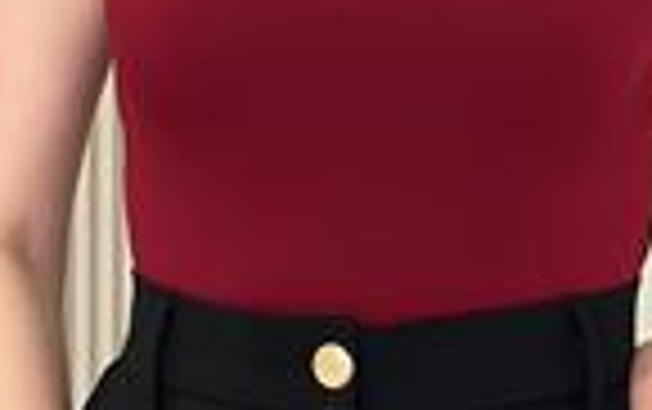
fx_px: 3327
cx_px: 432
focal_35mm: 187
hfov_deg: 11.2
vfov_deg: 7.0
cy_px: 34
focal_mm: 6.86
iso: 80
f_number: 1.78
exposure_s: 1/246
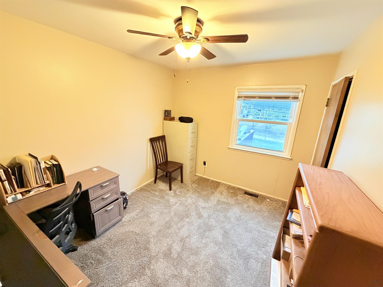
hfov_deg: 102.1
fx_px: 155
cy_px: 144
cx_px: 192
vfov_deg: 85.7
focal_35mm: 14
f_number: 2.2
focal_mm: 2.22
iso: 800
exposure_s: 1/60
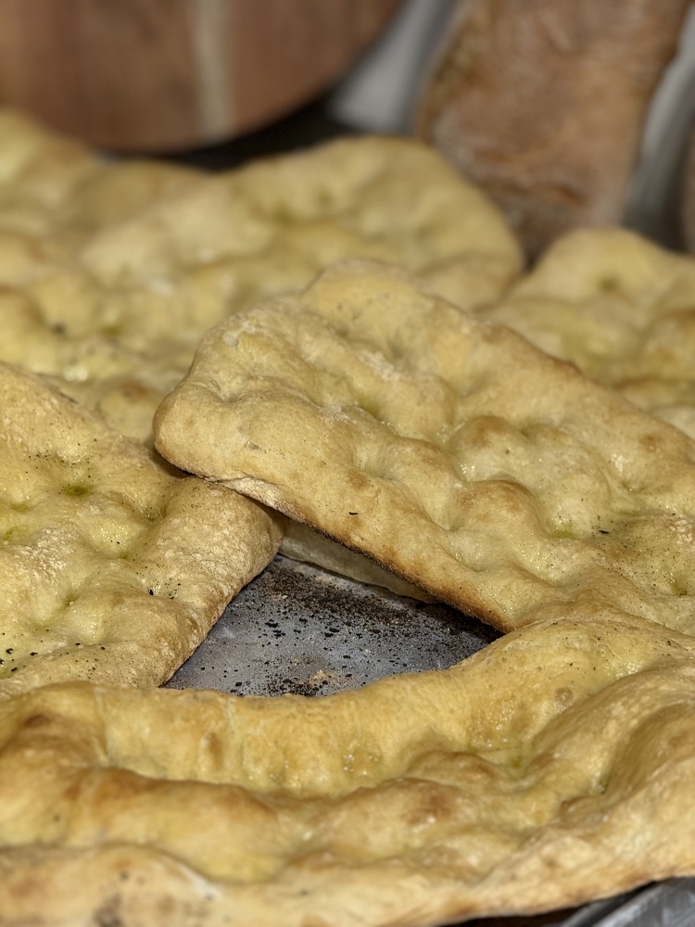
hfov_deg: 12.3
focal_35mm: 120
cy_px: 464
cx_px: 348
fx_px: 3212
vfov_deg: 16.4
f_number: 2.8
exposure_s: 1/100
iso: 125
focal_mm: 15.66
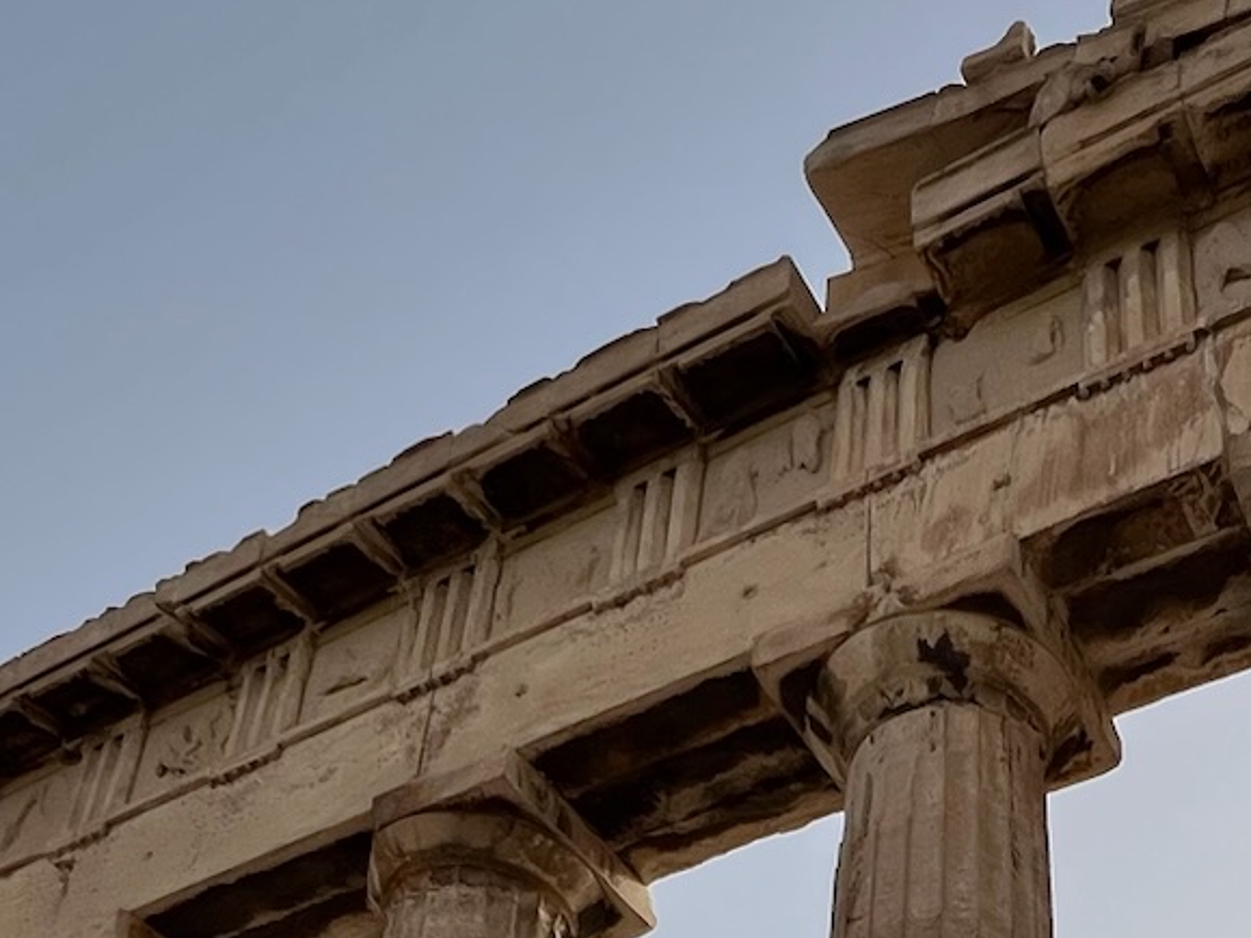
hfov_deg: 39.9
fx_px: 1662
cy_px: 1405
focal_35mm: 46
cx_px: 968
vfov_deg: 24.5
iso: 32
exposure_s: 1/2874
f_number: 1.8
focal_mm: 1.57
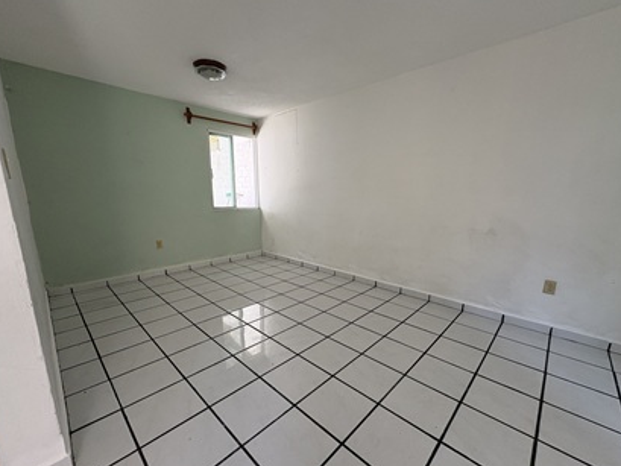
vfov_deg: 81.7
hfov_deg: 98.1
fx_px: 269
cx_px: 316
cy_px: 247
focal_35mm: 15
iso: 160
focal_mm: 2.22
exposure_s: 1/99
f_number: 2.2
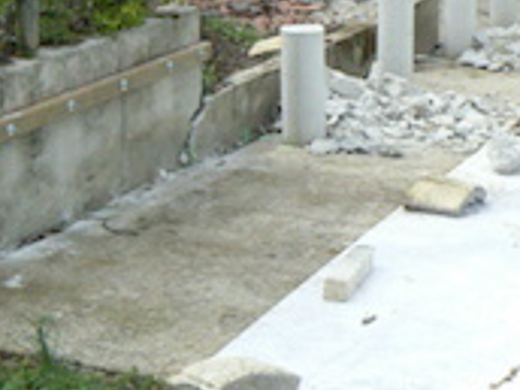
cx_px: 375
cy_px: 60
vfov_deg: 15.6
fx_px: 1412
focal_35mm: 94
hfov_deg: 20.7
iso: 400
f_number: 8
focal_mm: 6
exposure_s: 1/400
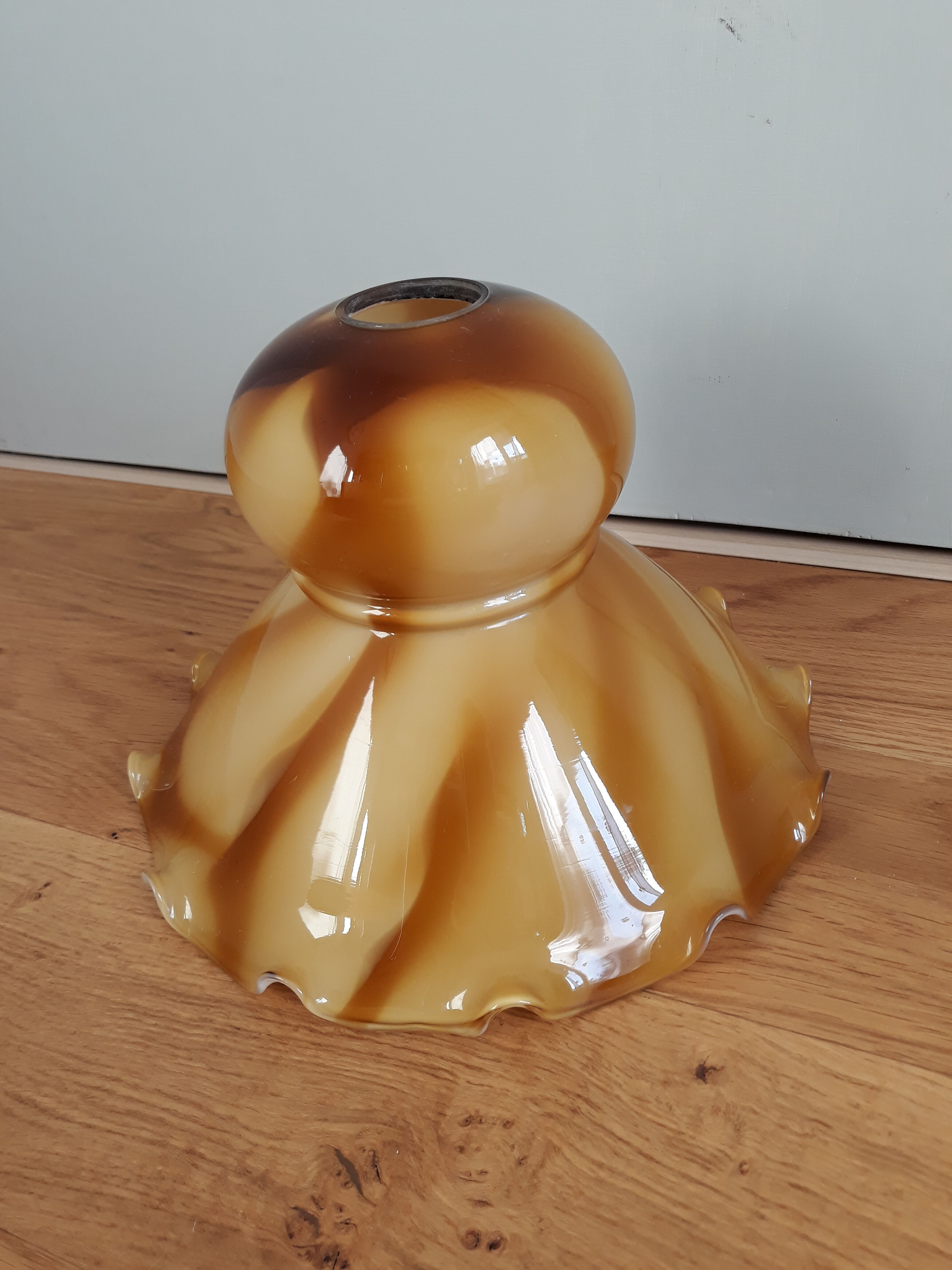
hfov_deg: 51.4
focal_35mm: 27
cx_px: 476
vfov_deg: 65.3
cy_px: 635
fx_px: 990
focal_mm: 3.71
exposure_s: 1/50
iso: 64
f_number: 1.7
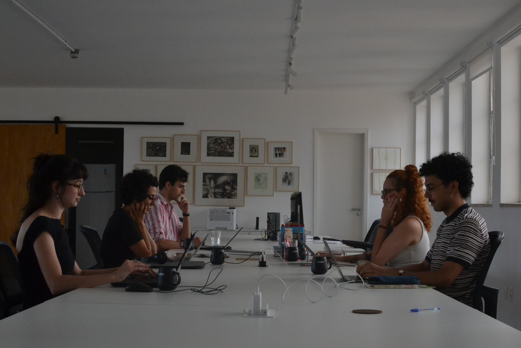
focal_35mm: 60
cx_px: 275
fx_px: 862
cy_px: 195
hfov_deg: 33.6
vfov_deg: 22.8
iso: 1600
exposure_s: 1/100
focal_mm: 35
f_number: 11
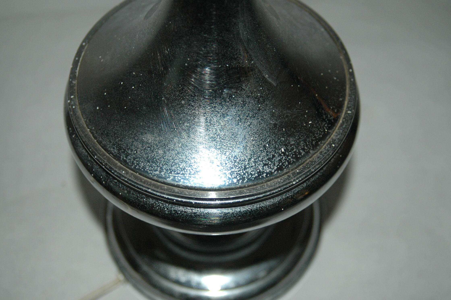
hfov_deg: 38.9
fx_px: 638
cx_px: 226
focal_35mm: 51
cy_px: 150
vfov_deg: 26.4
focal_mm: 34
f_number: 3.5
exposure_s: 1/60
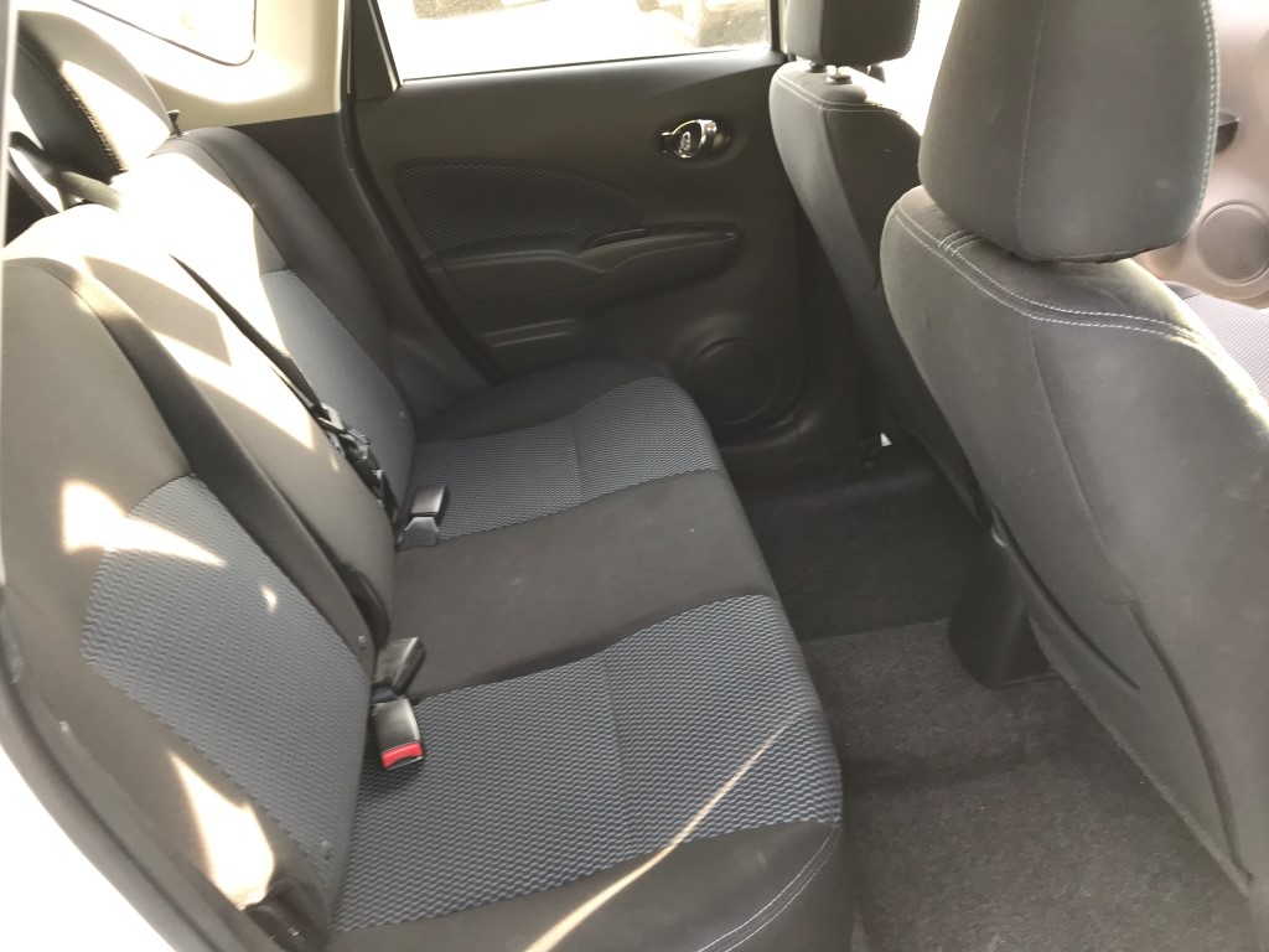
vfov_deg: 49.7
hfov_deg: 63.4
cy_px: 476
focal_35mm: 28
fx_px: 1026
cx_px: 634
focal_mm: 3.99
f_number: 1.8
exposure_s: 1/45
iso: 32
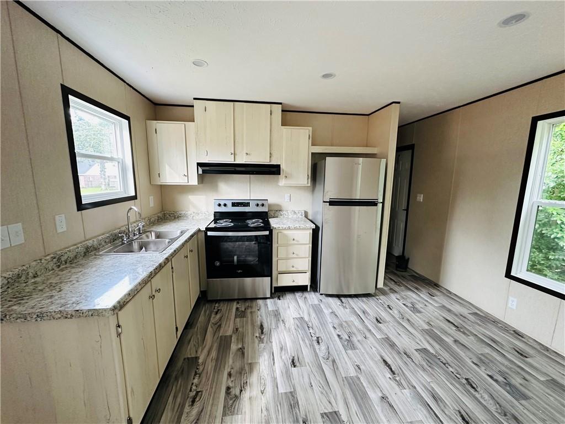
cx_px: 282
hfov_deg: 102.1
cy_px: 212
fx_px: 229
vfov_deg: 85.7
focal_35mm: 14
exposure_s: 1/72
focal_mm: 2.22
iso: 320
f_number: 2.2
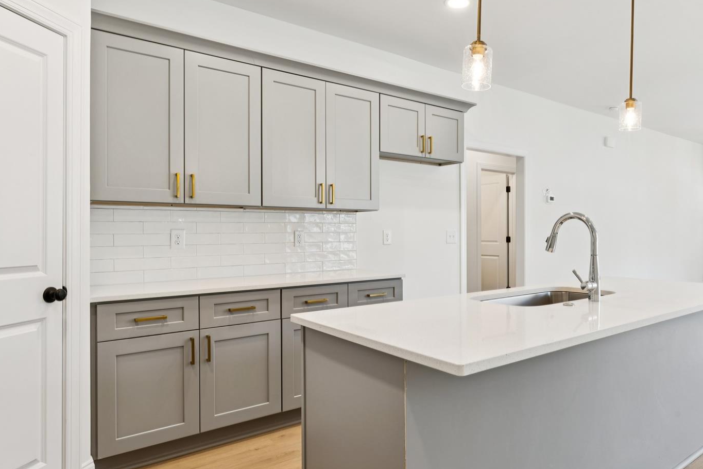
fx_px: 480
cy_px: 230
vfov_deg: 52.0
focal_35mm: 25
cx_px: 440
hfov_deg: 71.2
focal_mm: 16.4
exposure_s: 1/2.5
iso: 100
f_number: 14
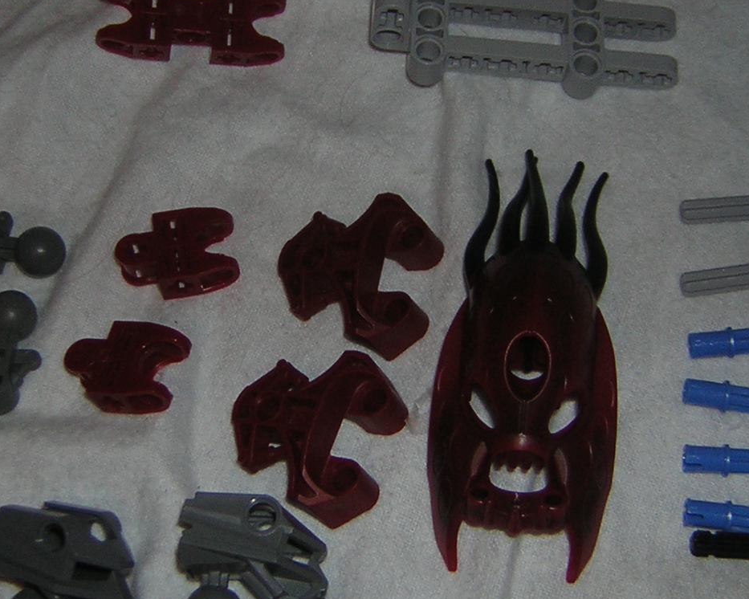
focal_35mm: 72
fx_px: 1596
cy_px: 295
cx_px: 371
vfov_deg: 21.3
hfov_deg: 26.4
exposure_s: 1/60.1
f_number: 2.8
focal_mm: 5.6
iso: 50
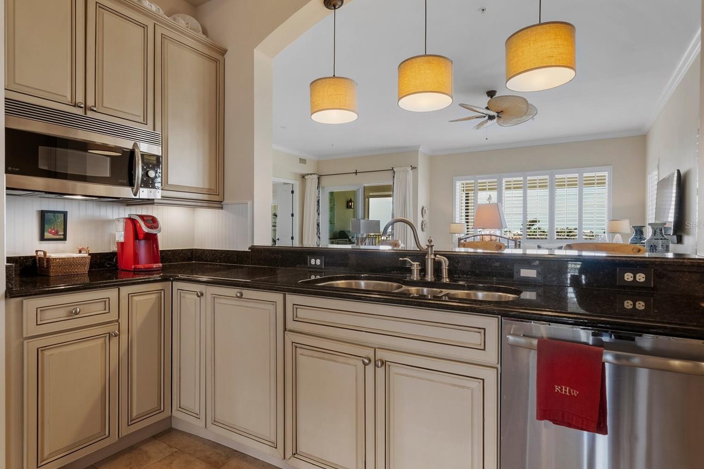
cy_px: 224
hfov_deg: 86.9
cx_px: 355
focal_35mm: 19
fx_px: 372
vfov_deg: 64.5
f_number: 9
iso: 250
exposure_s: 1/2.5
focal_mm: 18
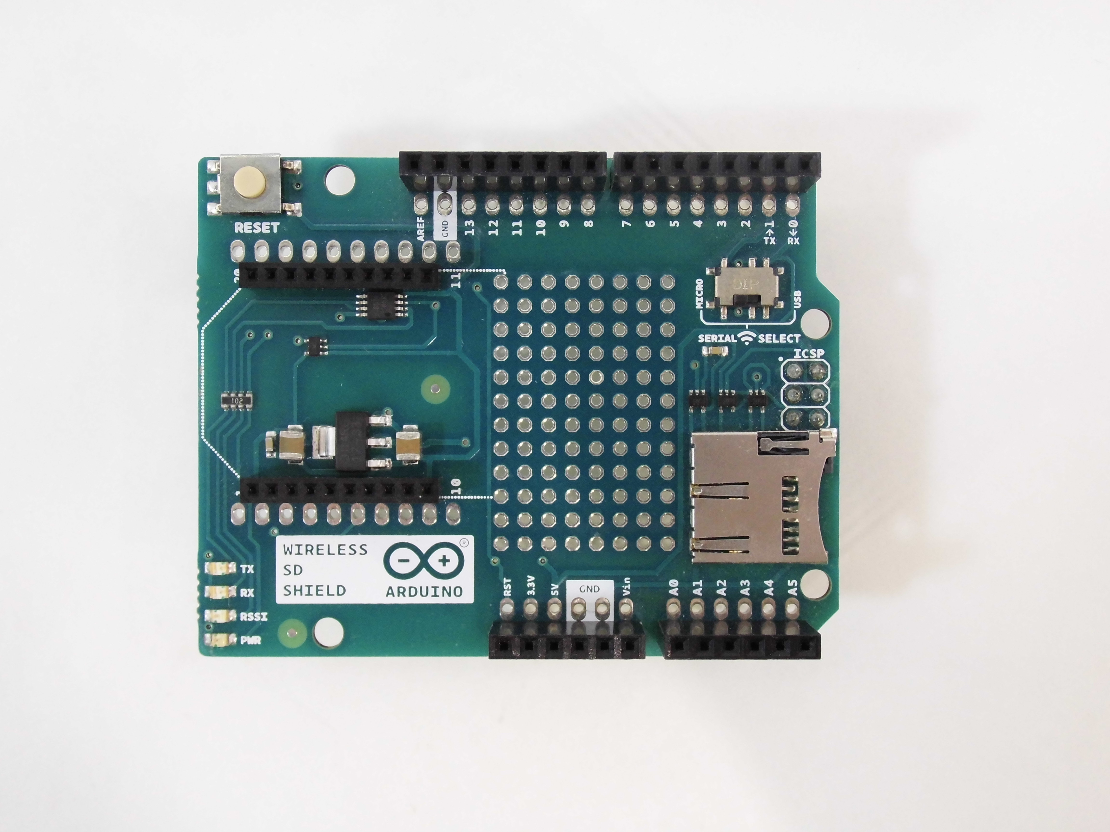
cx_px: 555
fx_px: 1186
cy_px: 416
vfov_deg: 38.7
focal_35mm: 37
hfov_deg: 50.1
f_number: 3.6
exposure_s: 1/125
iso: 320
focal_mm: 6.61
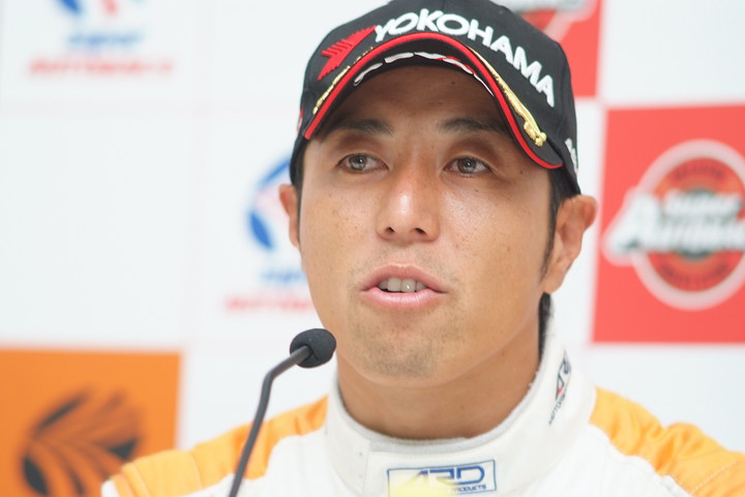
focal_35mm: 270
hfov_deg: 7.6
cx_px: 372
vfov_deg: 5.1
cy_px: 248
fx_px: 5587
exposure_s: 1/125
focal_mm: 180
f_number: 2.8
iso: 320
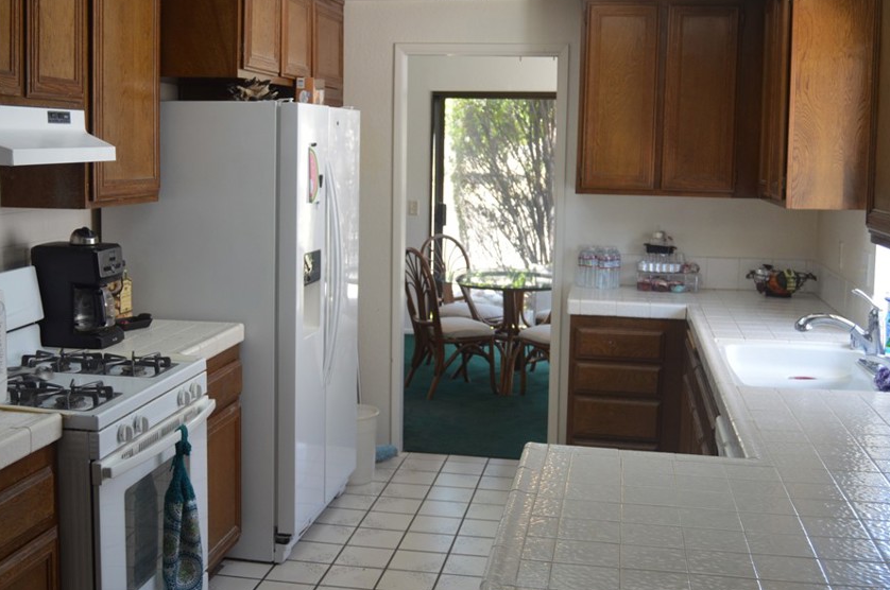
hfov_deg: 44.5
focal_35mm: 44
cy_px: 268
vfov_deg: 30.4
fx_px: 1086
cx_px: 388
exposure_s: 1/80
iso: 400
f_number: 4.5
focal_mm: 24
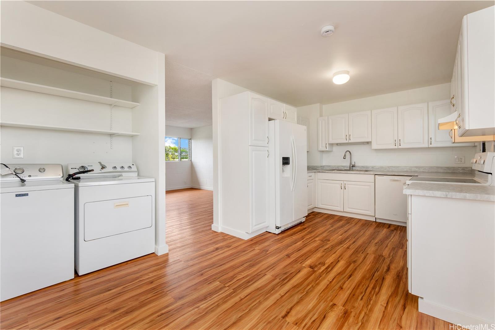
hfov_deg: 100.4
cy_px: 165
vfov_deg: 77.3
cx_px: 248
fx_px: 206
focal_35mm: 15
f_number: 8
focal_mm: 10
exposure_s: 1/30
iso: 250
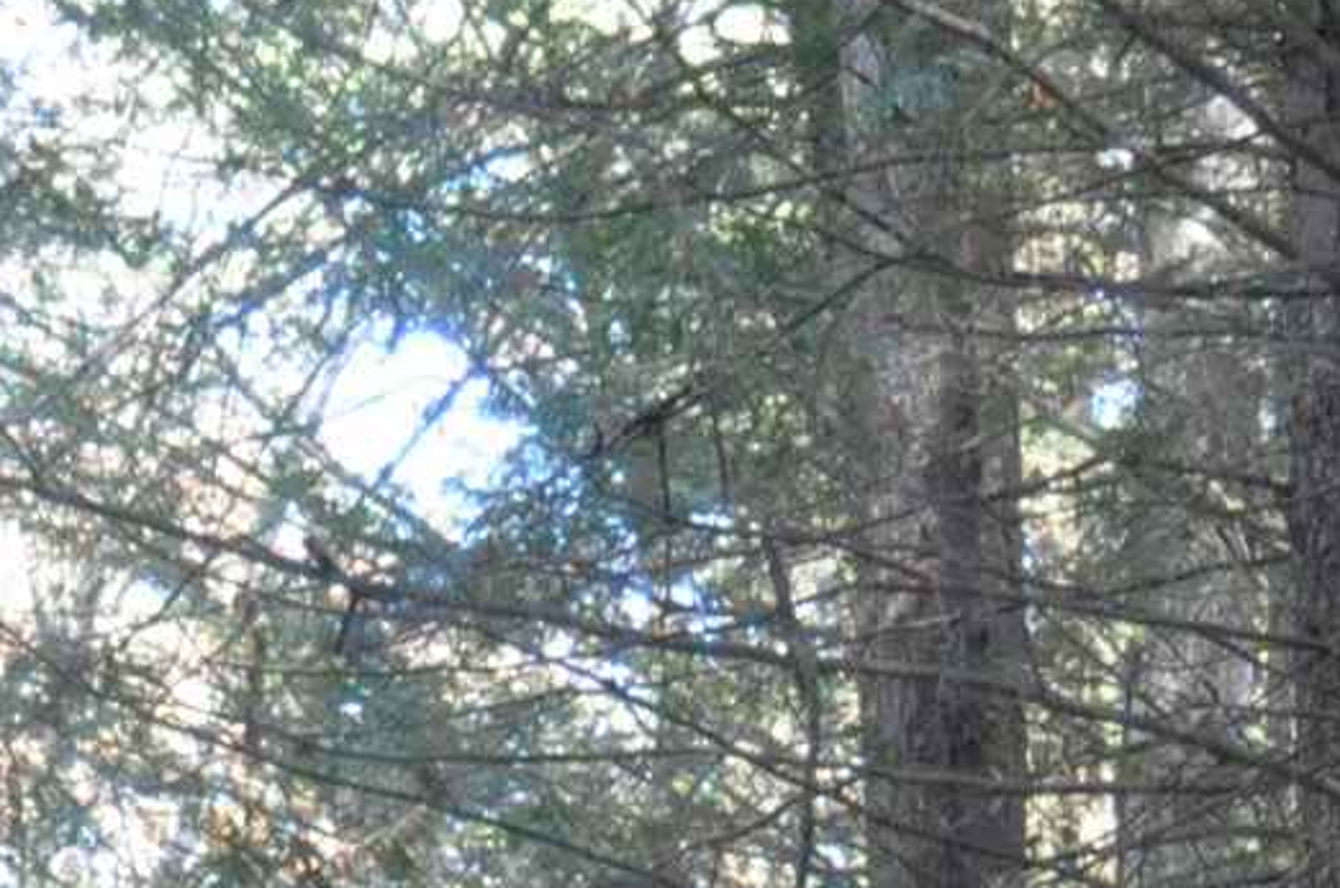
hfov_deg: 12.9
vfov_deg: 7.8
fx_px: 5907
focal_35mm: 159
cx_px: 529
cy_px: 2315
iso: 1600
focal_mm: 18
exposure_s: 1/320
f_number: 3.5
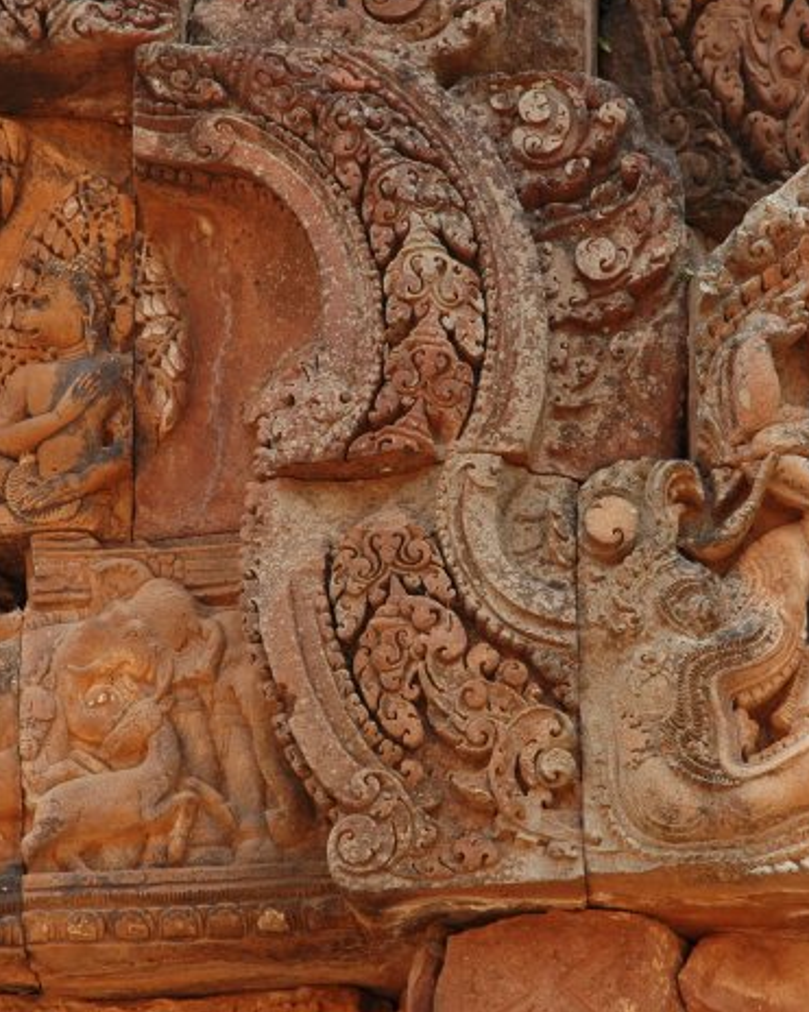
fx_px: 4581
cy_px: 491
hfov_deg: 10.1
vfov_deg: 12.6
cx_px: 469
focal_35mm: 153
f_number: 5.6
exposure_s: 1/125
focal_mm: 70
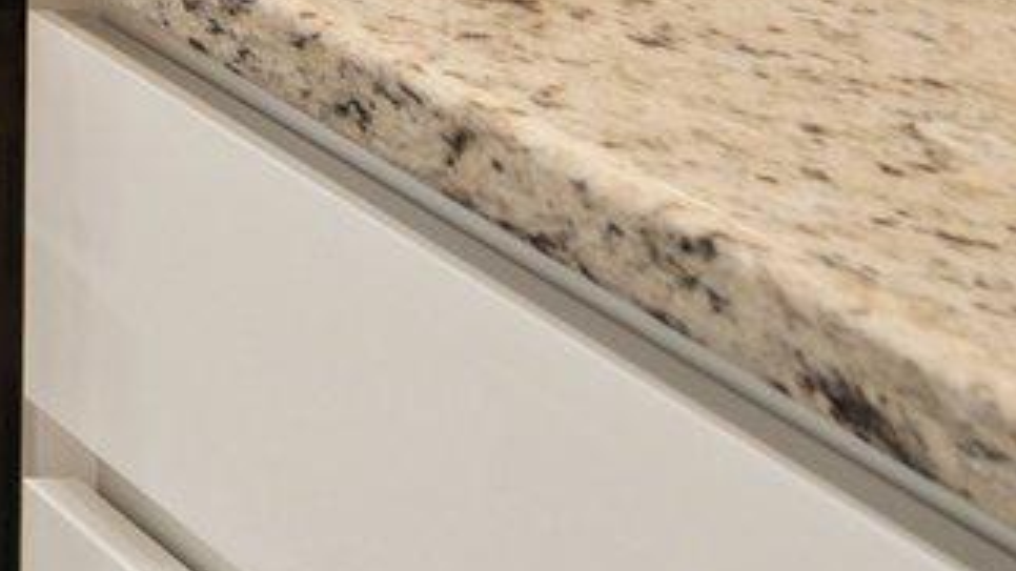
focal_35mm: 80
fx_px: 2155
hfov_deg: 12.4
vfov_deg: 10.5
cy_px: -1147
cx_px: -1858
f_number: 8
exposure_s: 1/6
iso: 125
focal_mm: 12
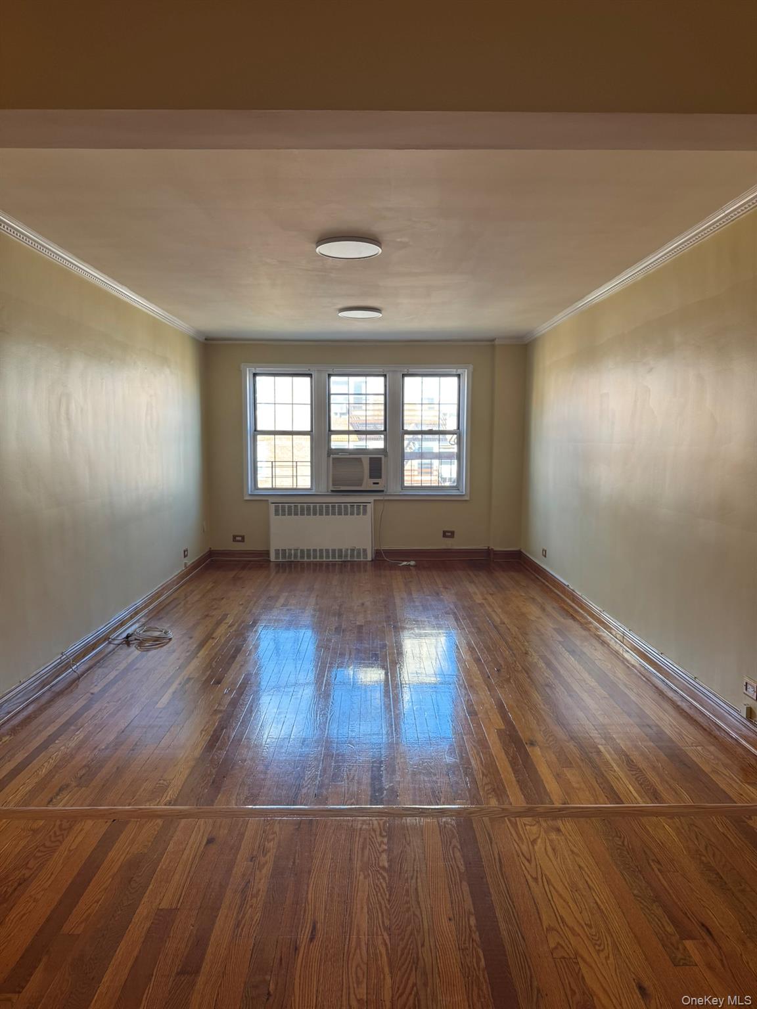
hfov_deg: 56.8
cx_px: 378
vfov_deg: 71.6
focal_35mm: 24
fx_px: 700
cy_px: 504
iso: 100
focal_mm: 6.76
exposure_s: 1/120
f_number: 1.78
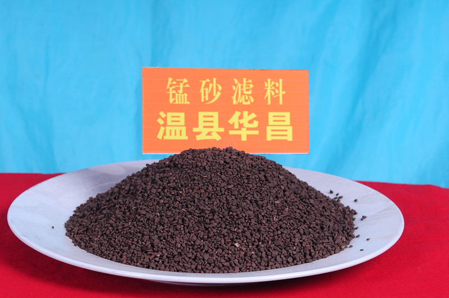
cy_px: 149
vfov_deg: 13.0
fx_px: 1308
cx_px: 224
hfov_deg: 19.5
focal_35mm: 105
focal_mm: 70
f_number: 13
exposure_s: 1/200
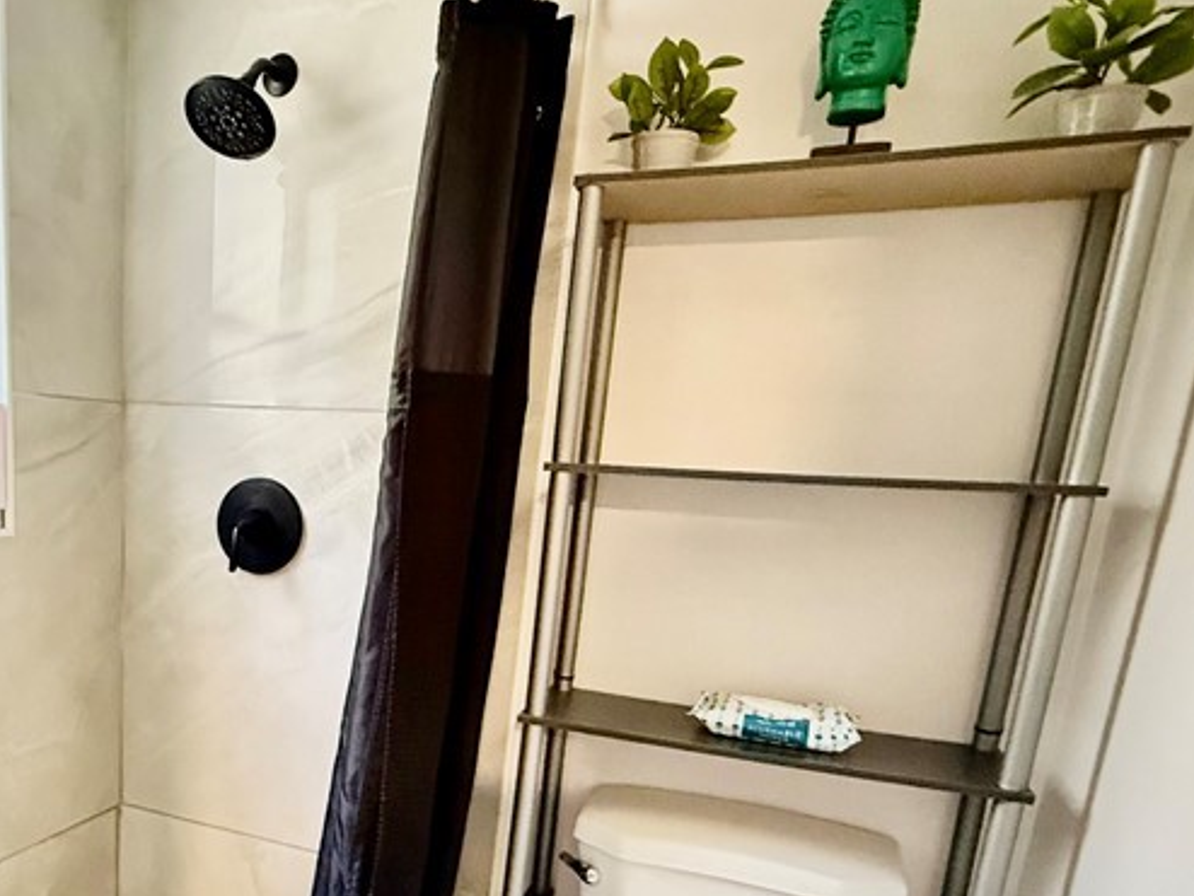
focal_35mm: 29
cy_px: 691
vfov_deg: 46.2
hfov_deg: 58.1
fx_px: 1001
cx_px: 283
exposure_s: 1/40
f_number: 2.2
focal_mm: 2.22
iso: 1000
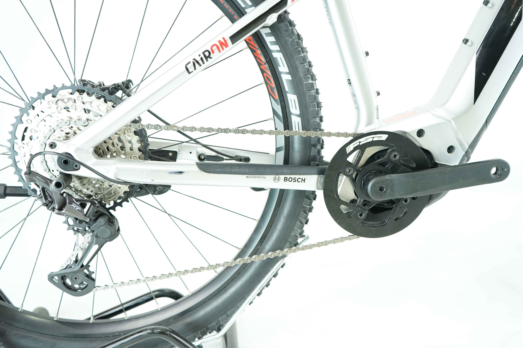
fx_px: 450
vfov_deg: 42.3
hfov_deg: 60.3
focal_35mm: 31
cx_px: 262
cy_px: 174
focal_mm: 31
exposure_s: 1/200
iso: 2500
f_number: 4
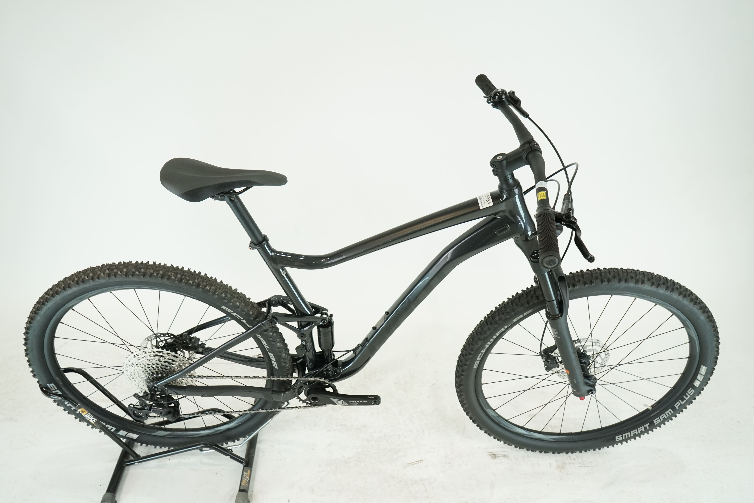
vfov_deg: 46.4
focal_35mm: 28
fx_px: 586
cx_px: 377
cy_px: 252
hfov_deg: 65.5
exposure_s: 1/200
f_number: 5.6
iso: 1600
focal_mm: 28
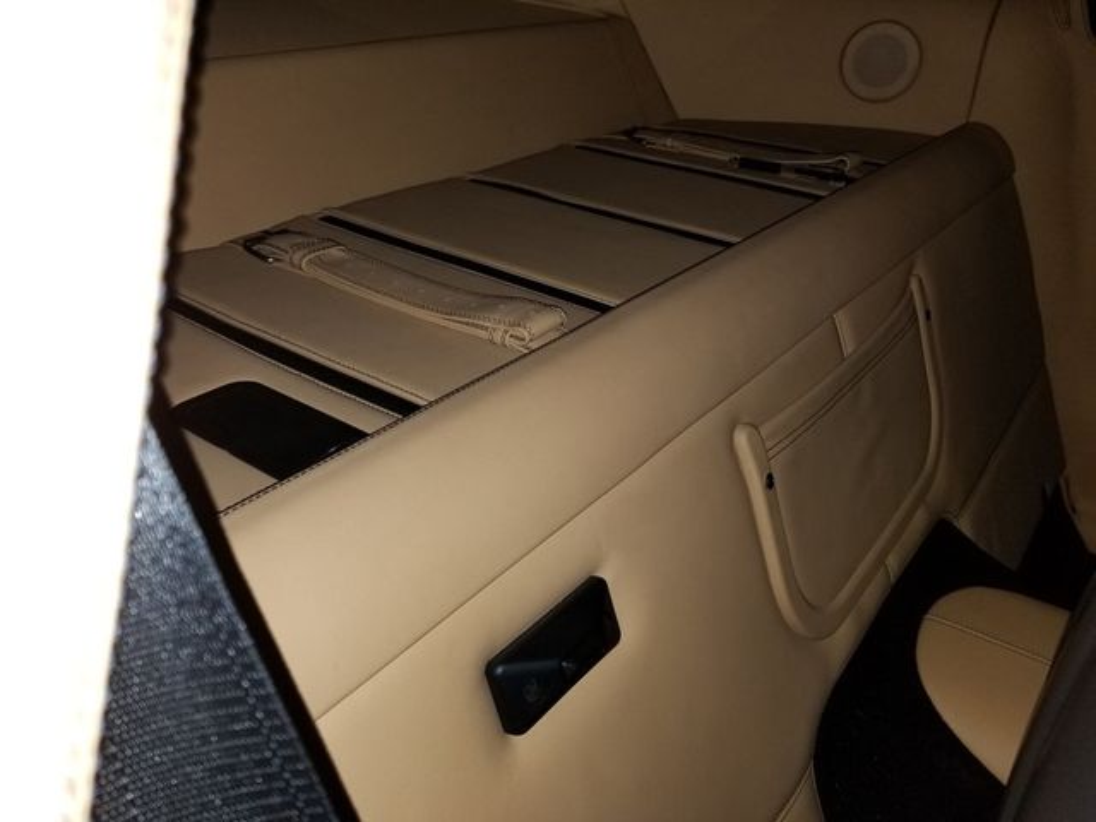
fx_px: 823
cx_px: 548
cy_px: 411
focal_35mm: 26
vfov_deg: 53.1
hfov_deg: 67.3
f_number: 1.7
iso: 64
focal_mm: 4.3
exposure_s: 1/50
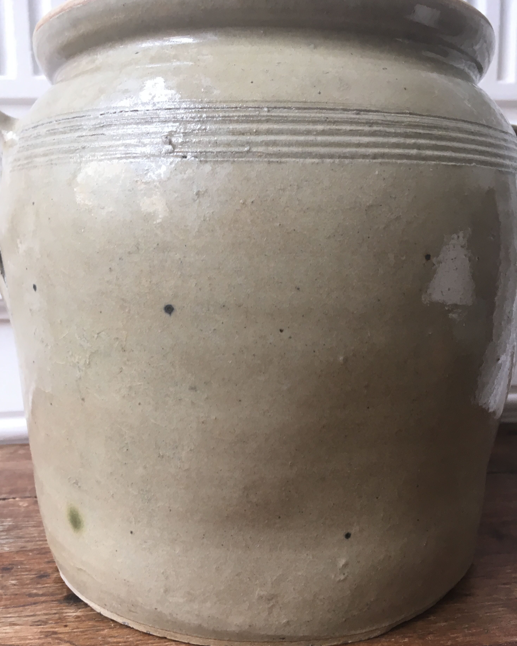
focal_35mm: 31
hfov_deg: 47.1
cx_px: 252
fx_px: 593
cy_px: 351
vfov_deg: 57.1
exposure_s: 1/33
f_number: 2.2
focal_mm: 4.15
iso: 64
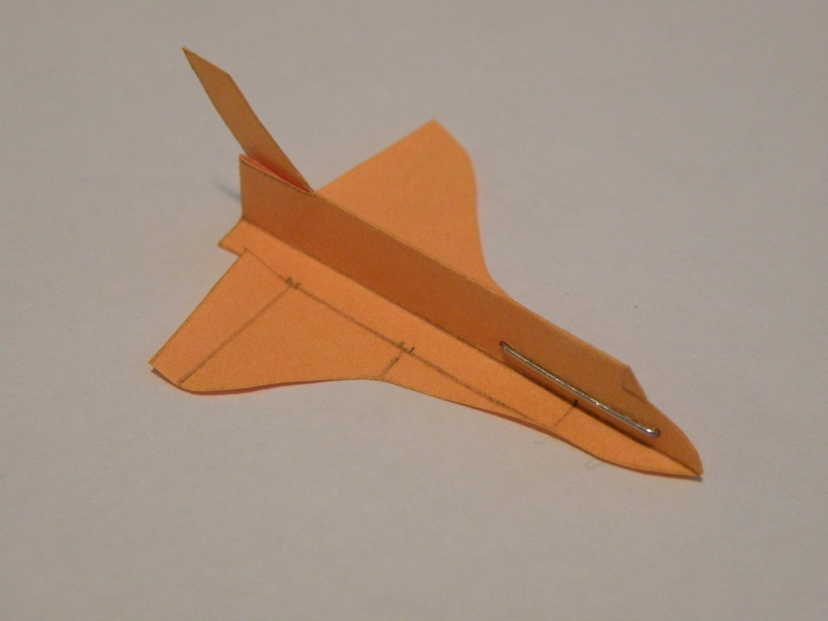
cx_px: 414
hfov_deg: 29.0
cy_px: 310
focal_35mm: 67
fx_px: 1603
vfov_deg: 21.9
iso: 400
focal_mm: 11.9
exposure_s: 1/46.2
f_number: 3.5
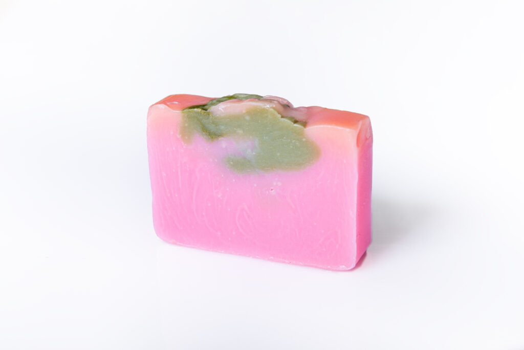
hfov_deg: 28.8
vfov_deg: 19.5
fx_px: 1019
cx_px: 262
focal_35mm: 70
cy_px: 175
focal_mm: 70
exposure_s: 1/160
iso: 200
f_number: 8
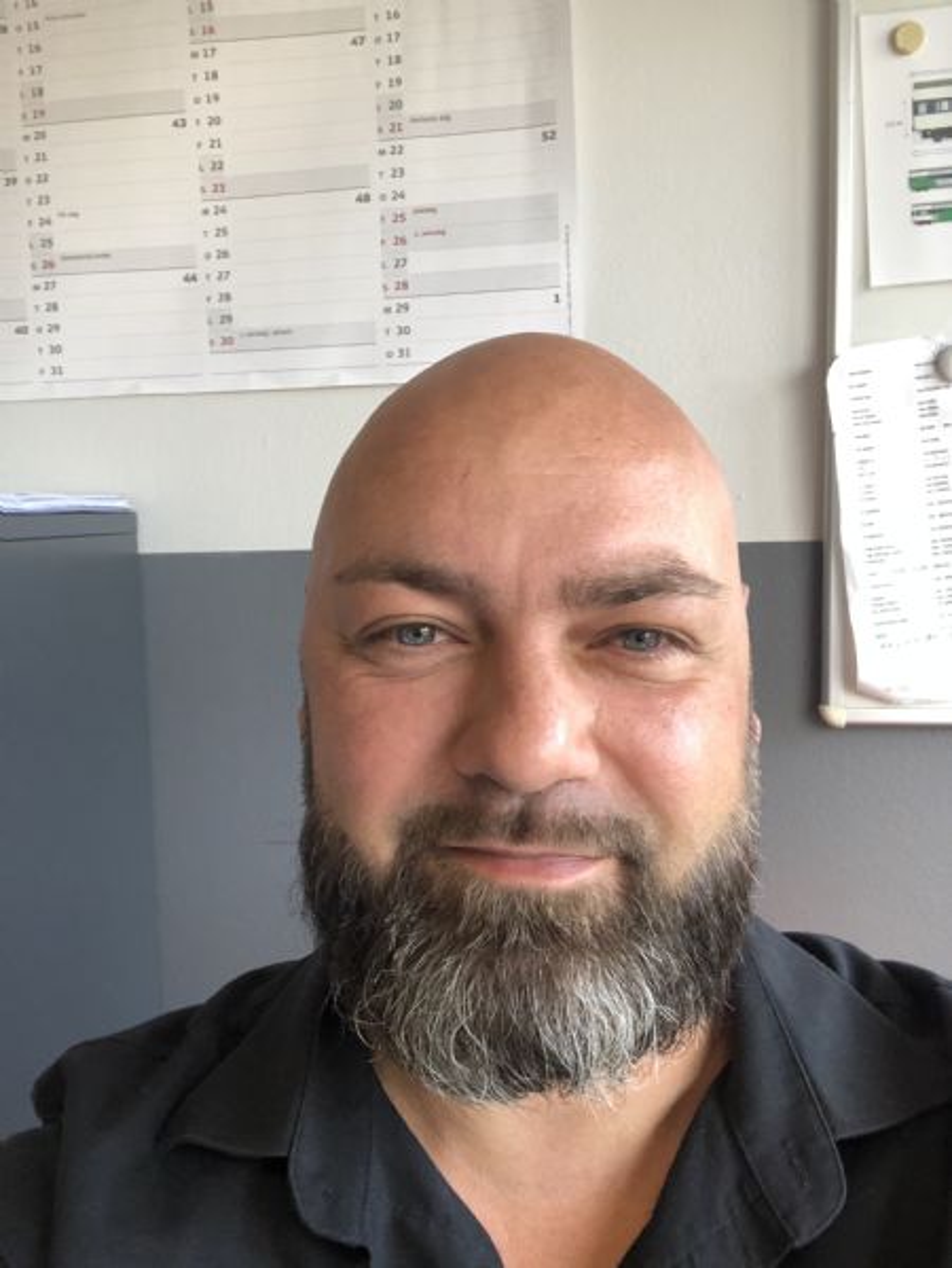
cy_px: 634
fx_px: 1172
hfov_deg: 44.2
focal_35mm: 32
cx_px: 476
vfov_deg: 56.8
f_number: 2.2
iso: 125
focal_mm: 2.87
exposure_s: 1/50
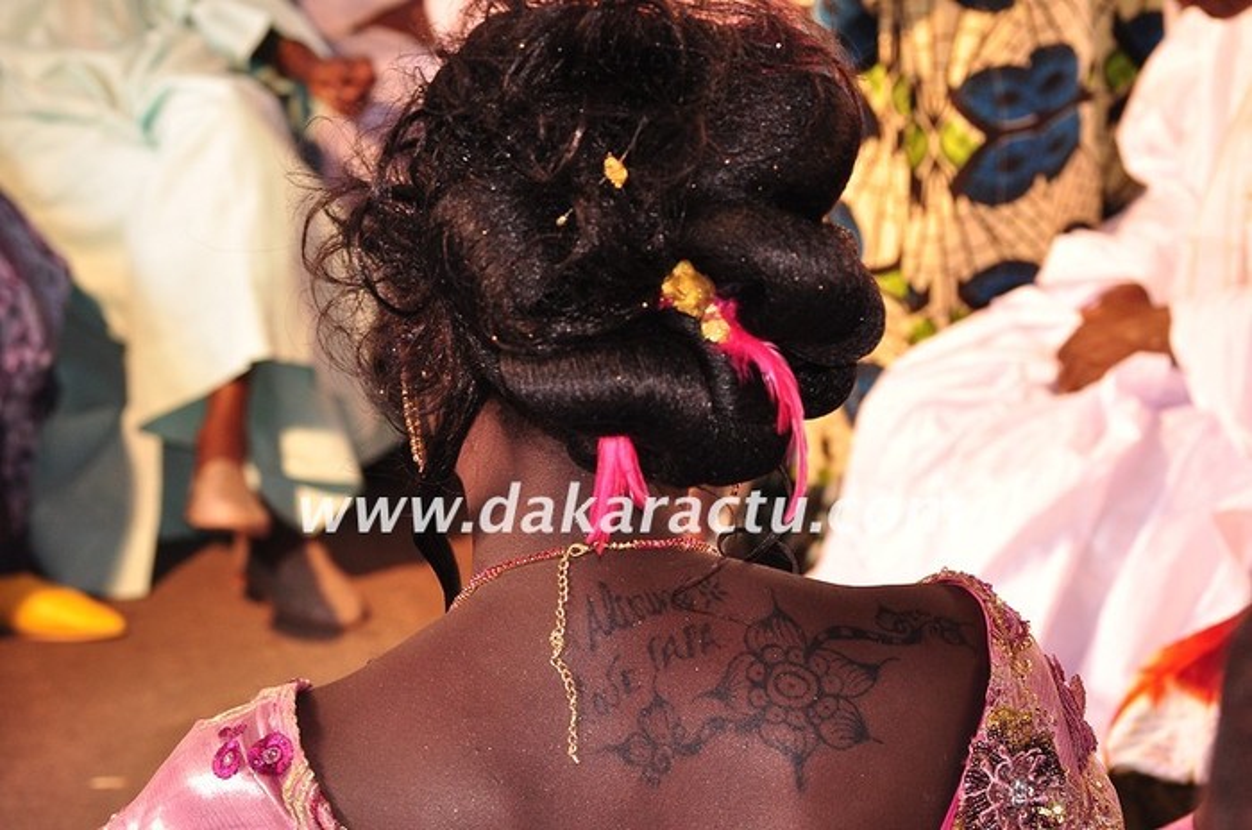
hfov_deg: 22.7
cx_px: 626
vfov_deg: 15.1
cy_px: 415
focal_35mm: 90
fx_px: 3124
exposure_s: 1/30
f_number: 8
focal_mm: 60
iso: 640
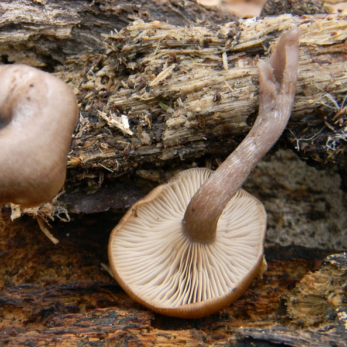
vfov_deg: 17.6
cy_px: 173
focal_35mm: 99
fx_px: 1123
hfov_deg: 17.5
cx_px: 114
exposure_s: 1/30
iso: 161
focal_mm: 15.1
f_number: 4.5
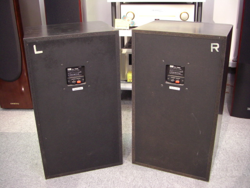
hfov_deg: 49.0
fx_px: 274
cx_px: 125
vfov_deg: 37.7
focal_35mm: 38
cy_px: 94
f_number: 3.4
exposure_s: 1/8
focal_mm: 6.3
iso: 200
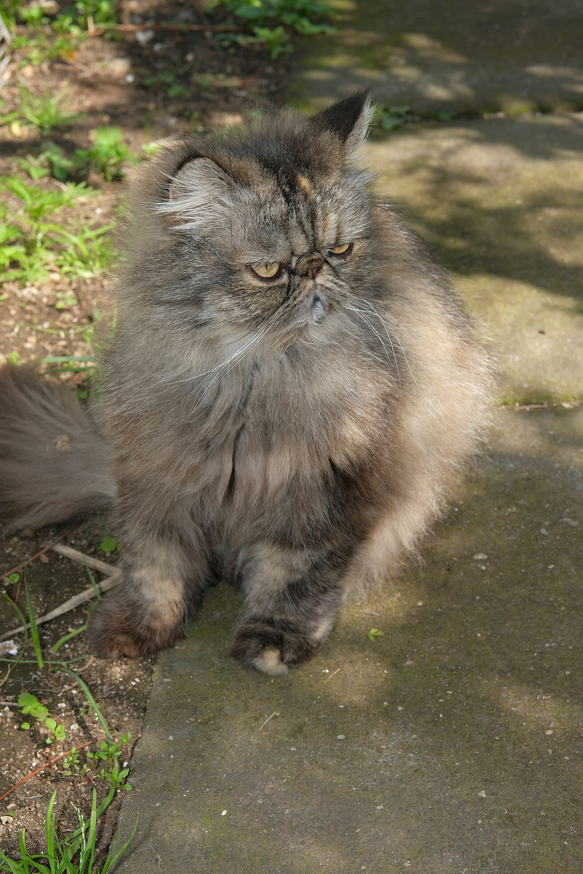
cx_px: 292
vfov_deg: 27.0
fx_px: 1822
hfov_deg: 18.2
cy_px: 437
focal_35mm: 75
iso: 160
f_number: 8
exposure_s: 1/125
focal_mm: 50
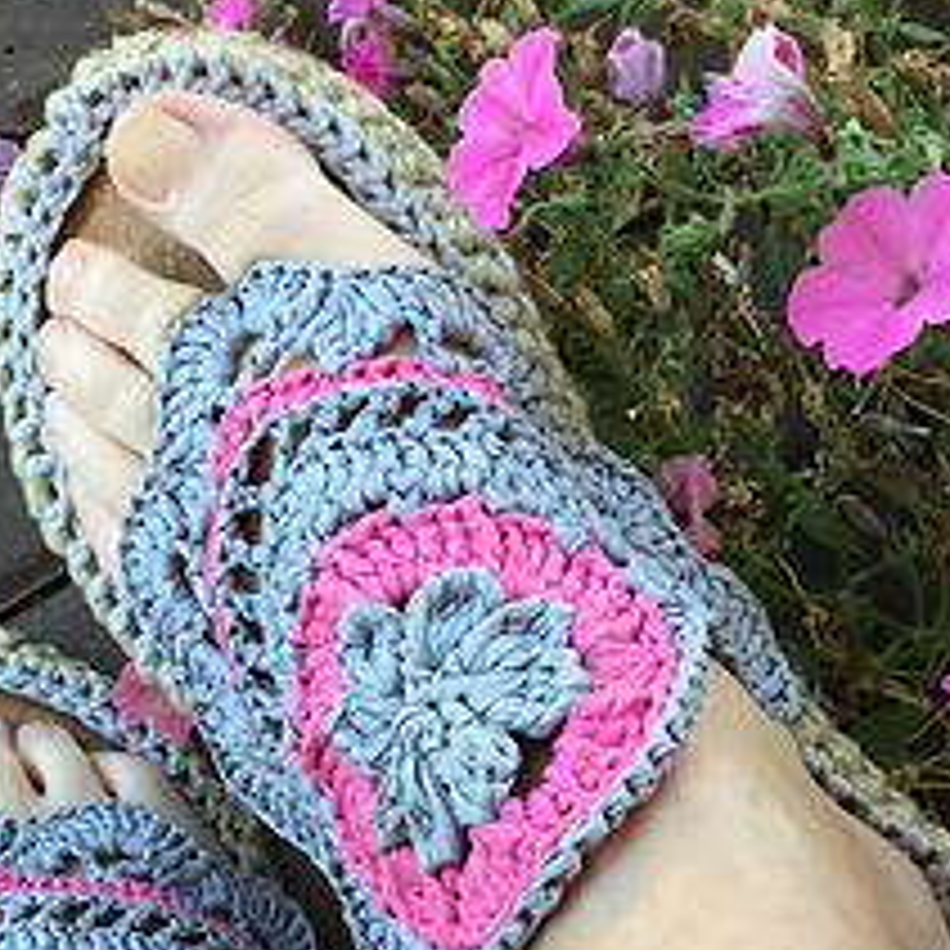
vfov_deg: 26.3
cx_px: 347
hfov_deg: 26.4
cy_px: 637
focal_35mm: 65
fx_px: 2018
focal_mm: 3.3
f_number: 2.4
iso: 25
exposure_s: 1/40
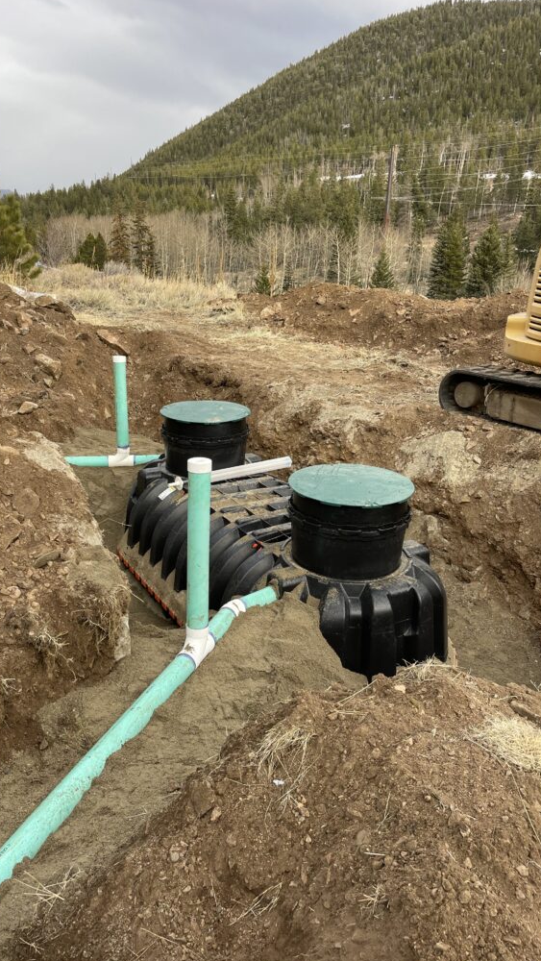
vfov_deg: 66.1
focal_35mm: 29
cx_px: 232
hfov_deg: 40.1
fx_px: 739
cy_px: 482
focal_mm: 5.1
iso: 32
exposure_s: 1/287
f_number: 1.6
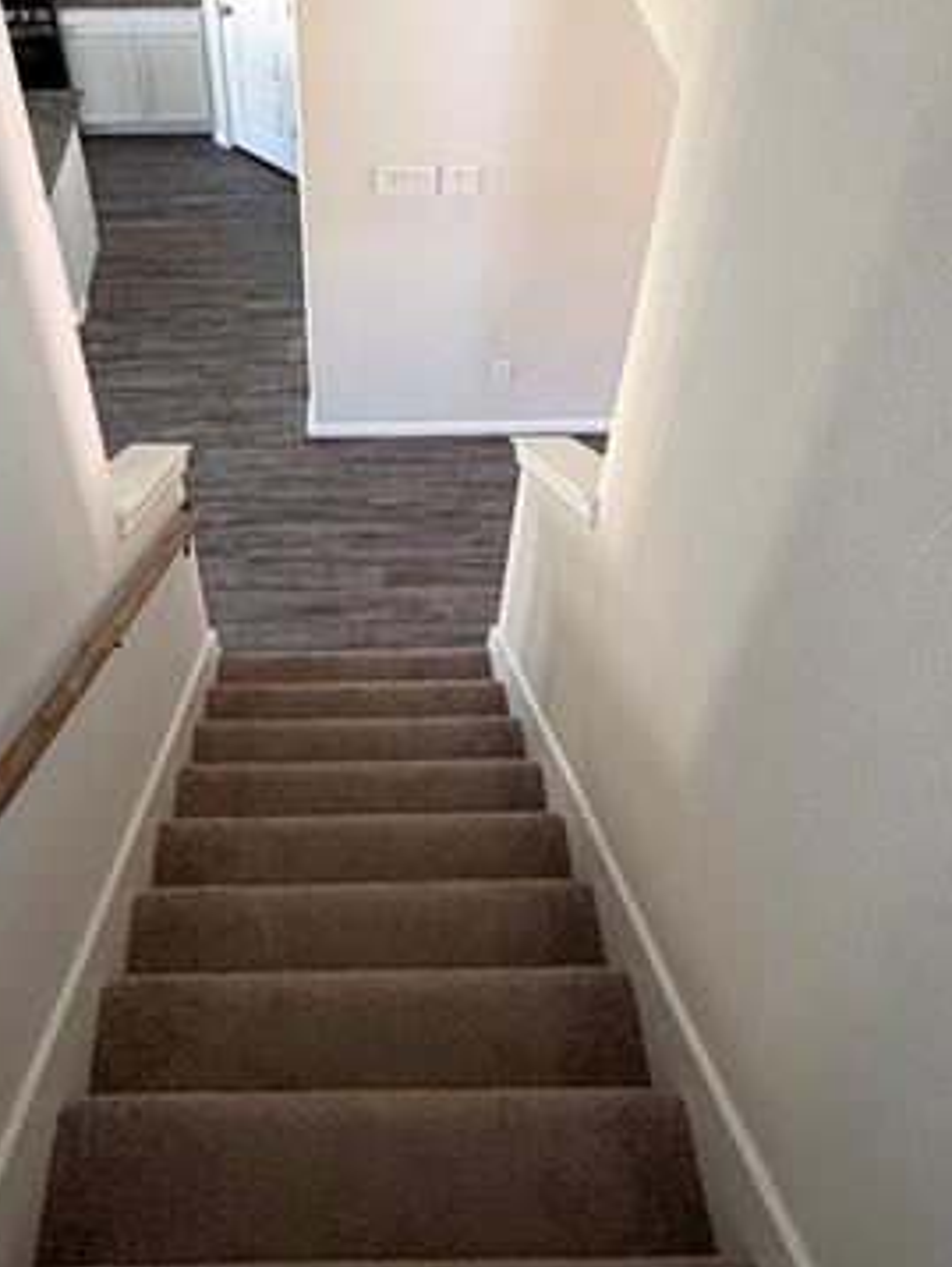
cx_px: 340
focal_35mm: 30
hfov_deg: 46.3
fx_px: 1099
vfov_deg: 58.6
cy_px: 421
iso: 320
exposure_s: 1/74
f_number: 2.2
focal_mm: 2.22
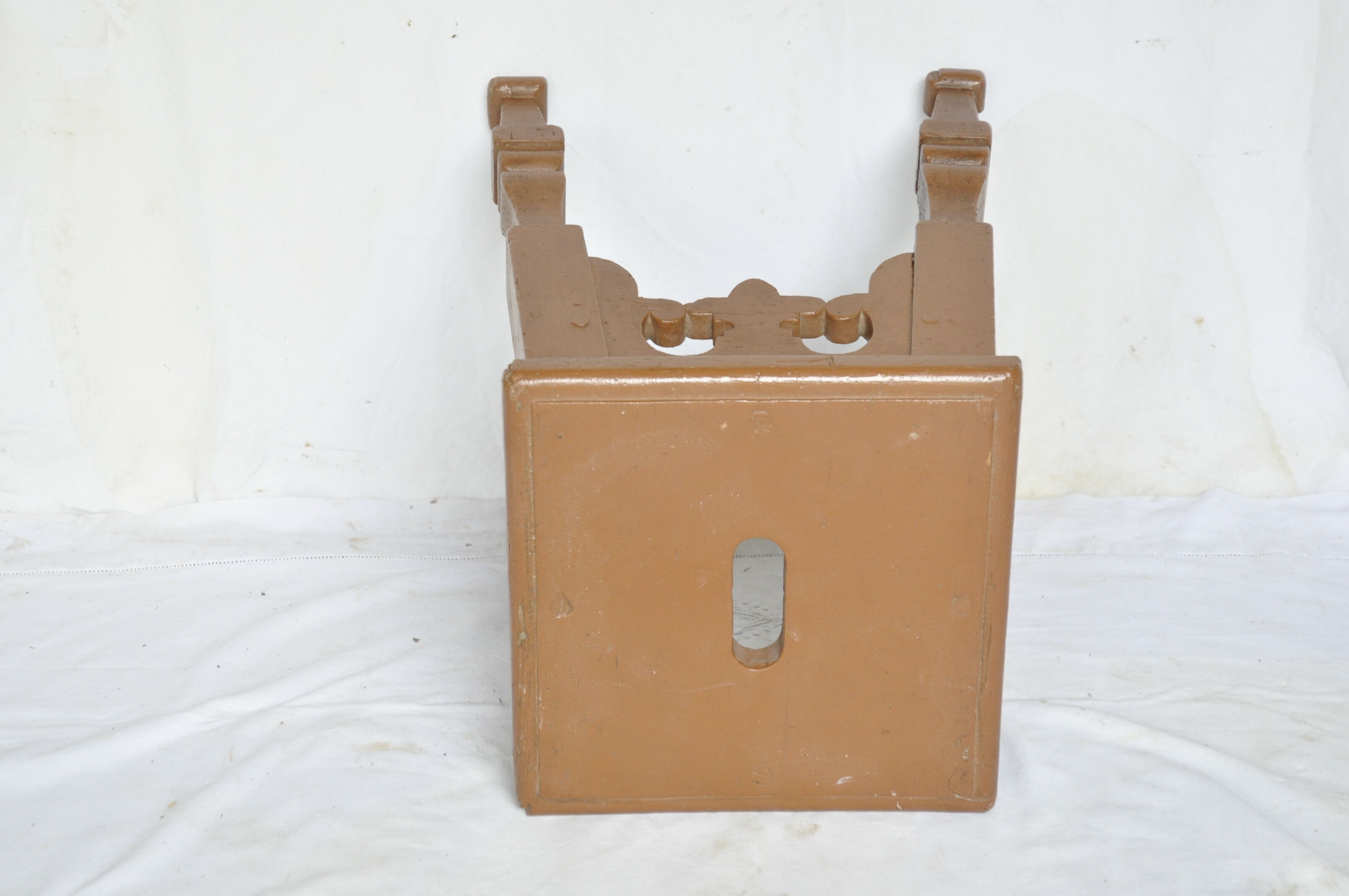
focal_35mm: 75
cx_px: 674
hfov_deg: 27.0
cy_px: 448
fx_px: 2807
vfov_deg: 18.1
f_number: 4.8
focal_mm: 50
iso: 800
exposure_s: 1/60
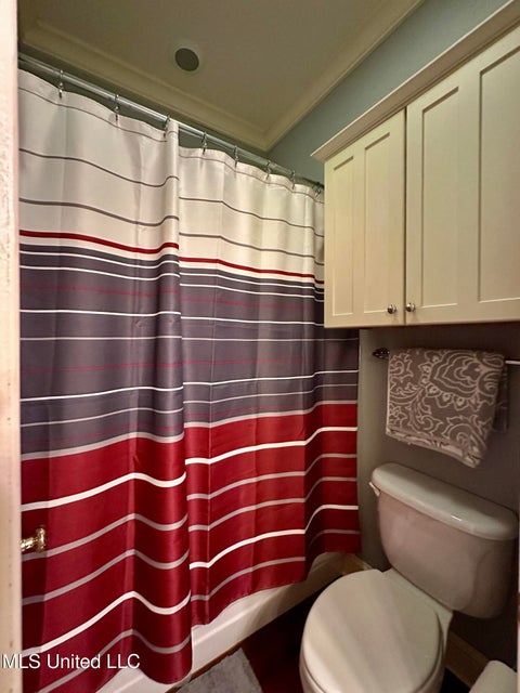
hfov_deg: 85.7
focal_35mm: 14
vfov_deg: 102.1
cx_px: 260
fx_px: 280
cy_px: 346
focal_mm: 2.22
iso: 1000
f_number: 2.2
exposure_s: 1/60
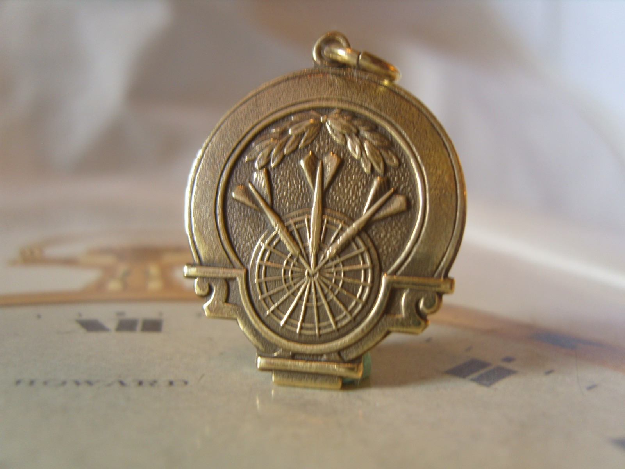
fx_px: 632
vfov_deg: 40.7
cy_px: 234
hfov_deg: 52.6
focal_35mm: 35
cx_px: 312
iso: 122
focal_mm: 7.4
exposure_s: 1/30
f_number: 2.8
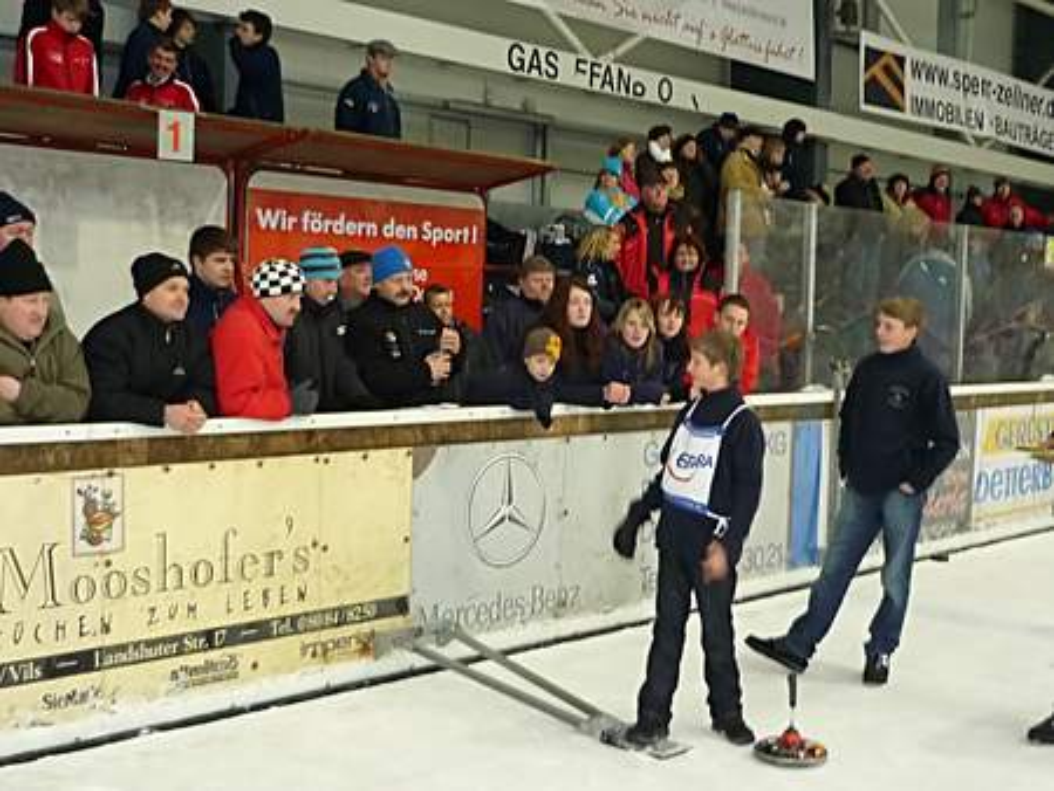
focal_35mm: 45
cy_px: 396
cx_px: 527
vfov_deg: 32.2
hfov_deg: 42.1
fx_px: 1371
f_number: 2.8
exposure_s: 1/30
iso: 250
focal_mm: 5.5
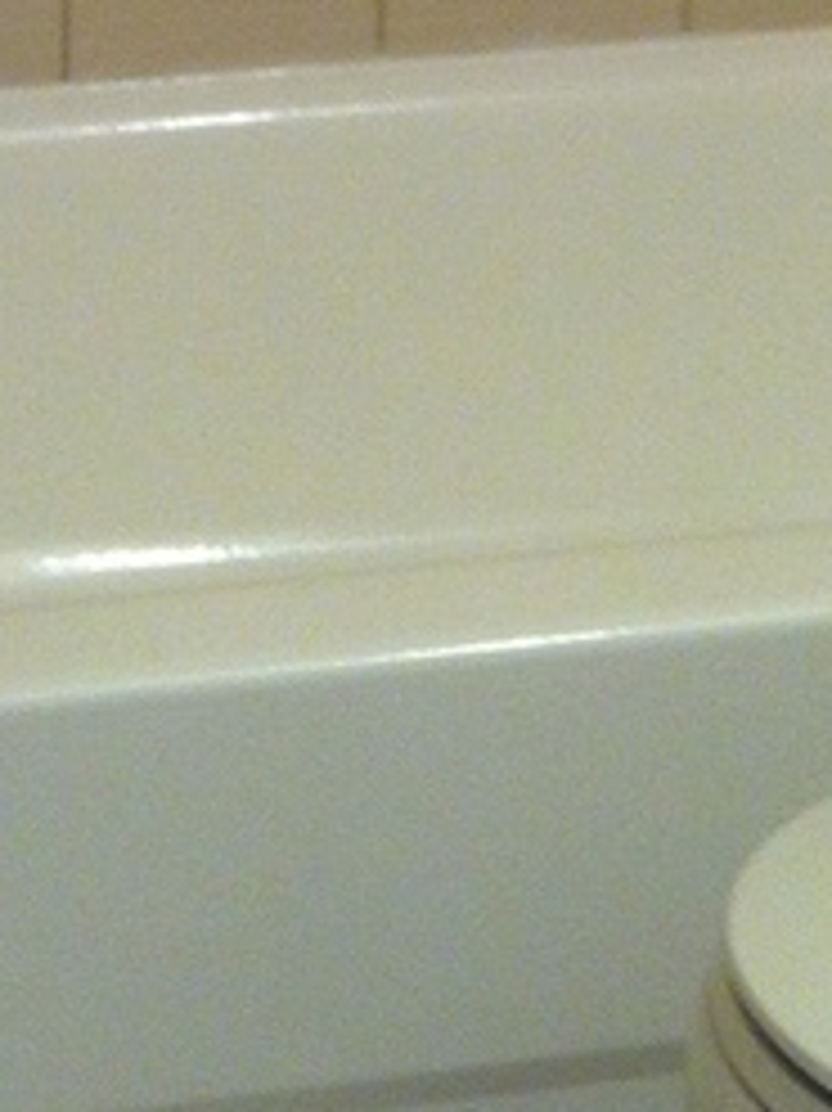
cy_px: -1121
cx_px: 254
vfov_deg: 11.6
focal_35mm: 153
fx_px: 4907
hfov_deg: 9.7
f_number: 2.8
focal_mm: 3.85
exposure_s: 1/17
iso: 80
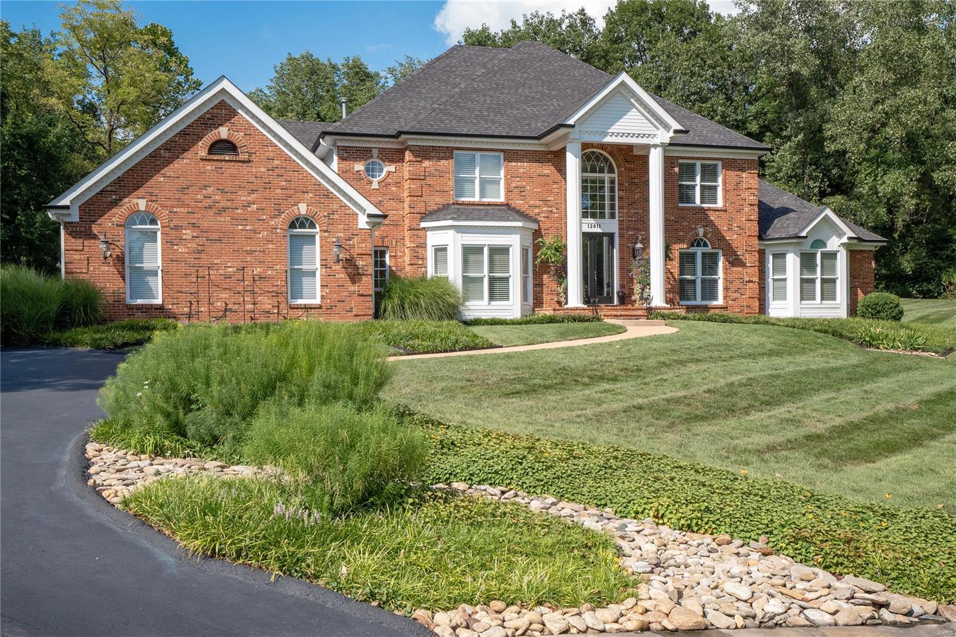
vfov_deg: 36.9
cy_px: 318
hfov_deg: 53.1
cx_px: 478
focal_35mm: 36
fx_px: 956
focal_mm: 18
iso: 400
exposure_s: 1/800
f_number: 7.1
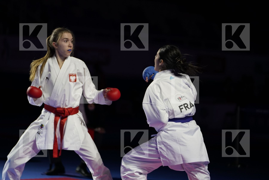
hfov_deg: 14.3
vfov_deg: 9.6
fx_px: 1068
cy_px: 90
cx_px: 134
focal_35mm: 143
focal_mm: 143
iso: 1250
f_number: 2.8
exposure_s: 1/1000
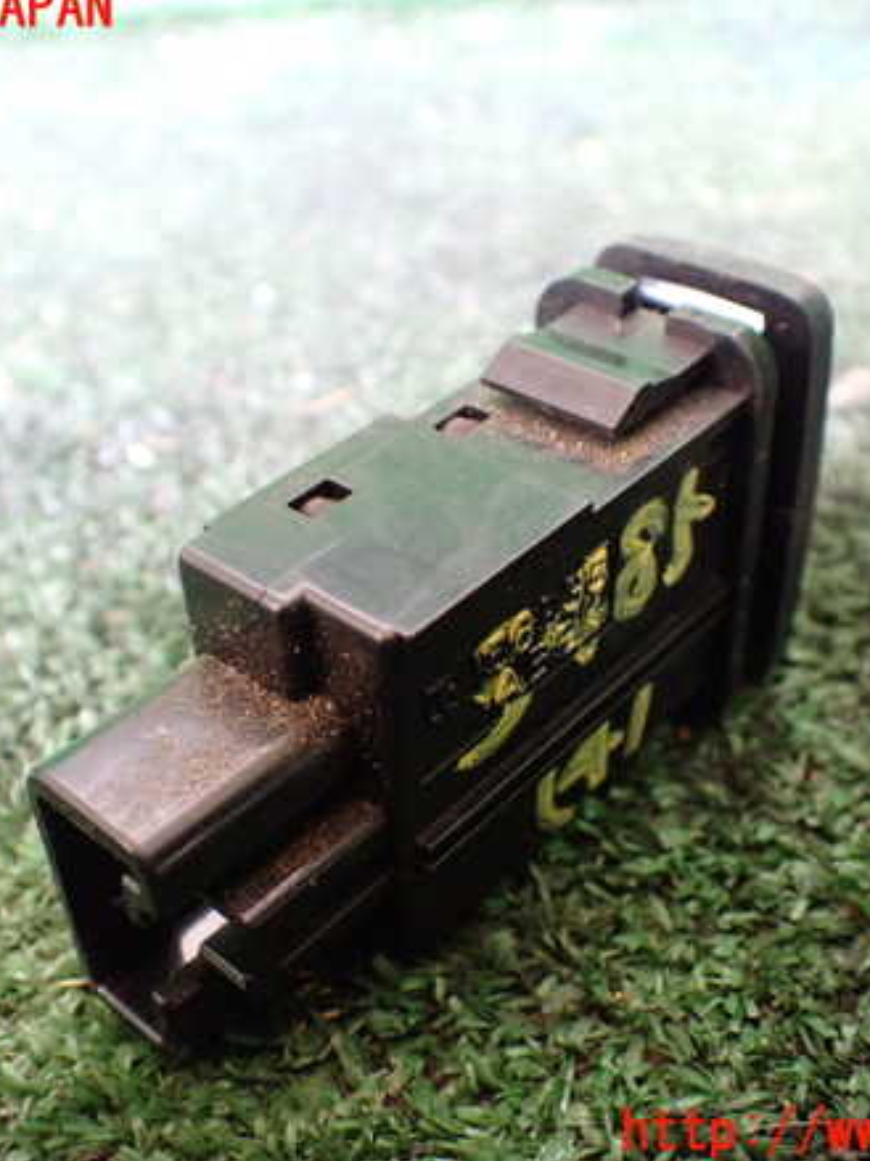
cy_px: 571
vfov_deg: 45.8
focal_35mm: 41
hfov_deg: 35.1
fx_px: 1375
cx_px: 426
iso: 800
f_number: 2.3
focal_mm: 5.4
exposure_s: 1/40
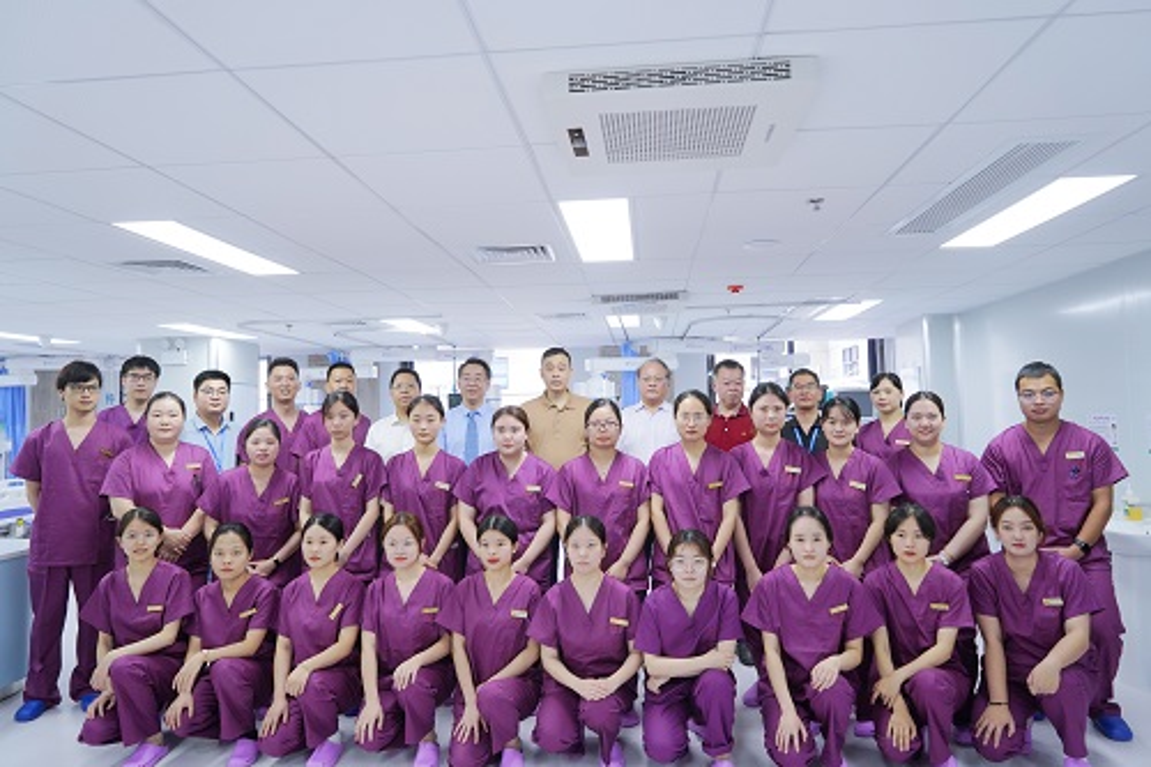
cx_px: 576
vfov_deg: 53.1
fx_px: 767
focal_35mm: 24
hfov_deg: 73.8
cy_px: 384
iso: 640
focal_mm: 24
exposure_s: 1/80
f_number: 5
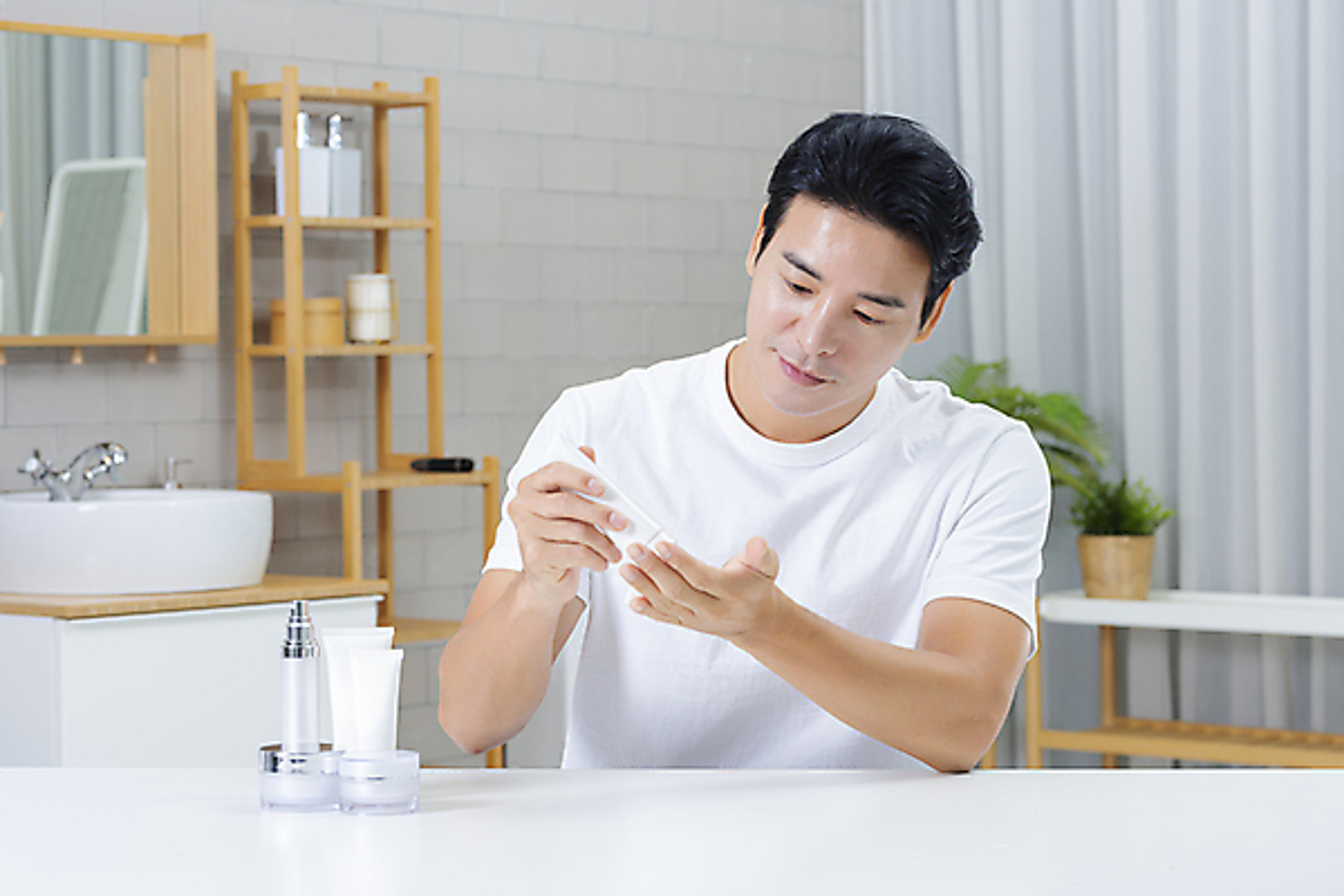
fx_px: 3173
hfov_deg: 23.9
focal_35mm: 85
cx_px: 672
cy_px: 448
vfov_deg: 16.1
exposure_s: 1/125
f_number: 5.6
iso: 100
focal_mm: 85
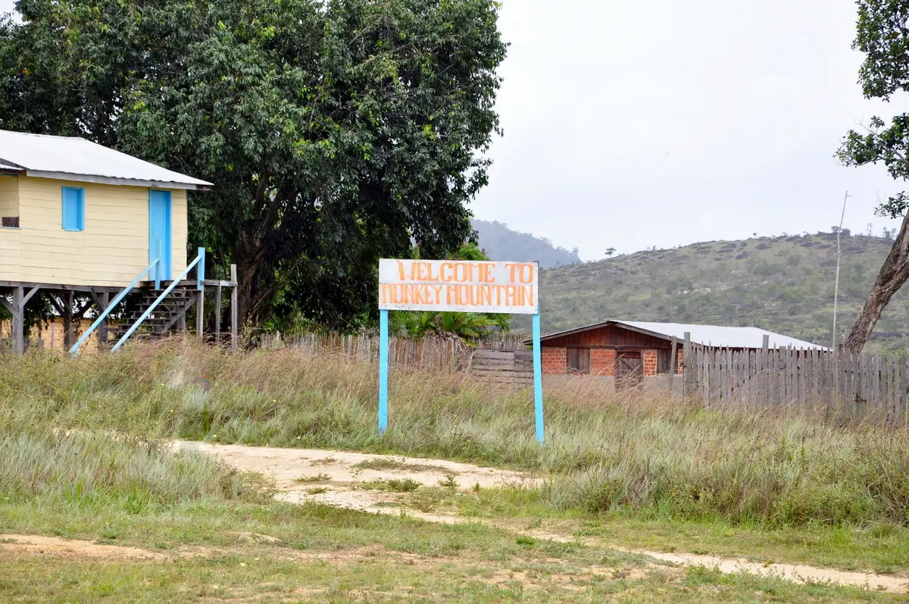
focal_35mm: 158
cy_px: 302
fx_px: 3972
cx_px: 454
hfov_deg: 13.1
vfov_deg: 8.7
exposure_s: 1/250
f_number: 10
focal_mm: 105
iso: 200
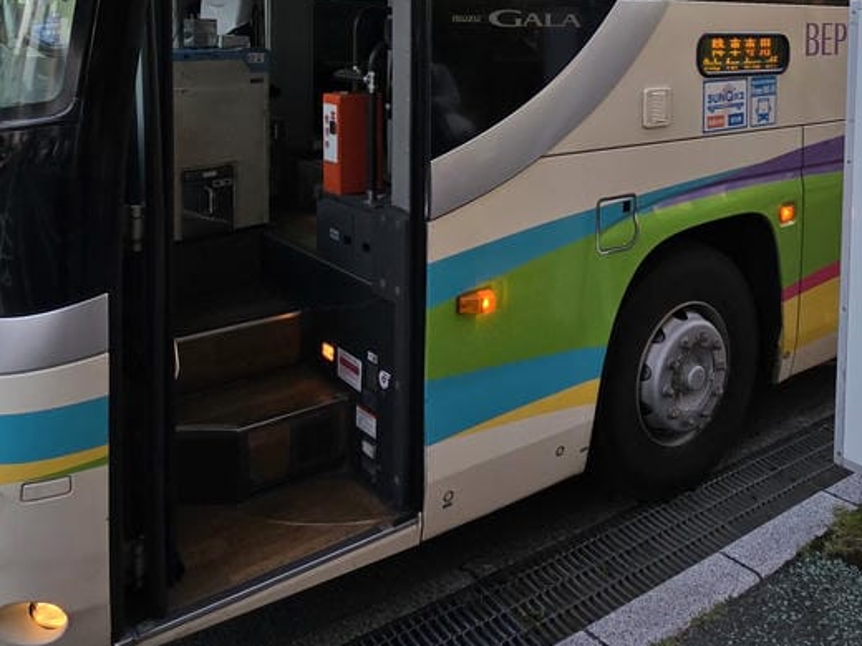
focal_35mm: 30
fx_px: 747
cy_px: 78
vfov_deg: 43.2
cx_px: 462
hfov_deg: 59.9
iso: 50
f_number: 2.2
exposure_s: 1/401
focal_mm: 2.2
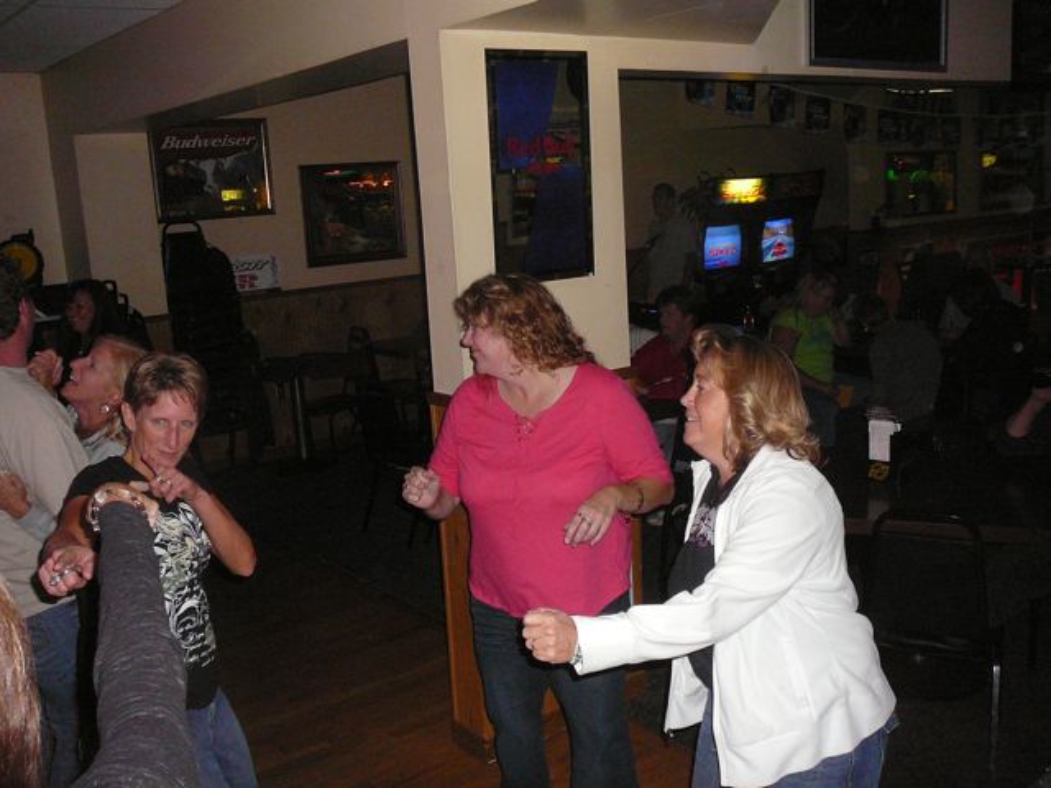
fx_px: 1063
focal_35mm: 35
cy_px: 394
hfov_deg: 52.6
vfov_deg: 40.7
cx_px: 526
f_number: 2.8
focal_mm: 5.2
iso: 320
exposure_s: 1/30
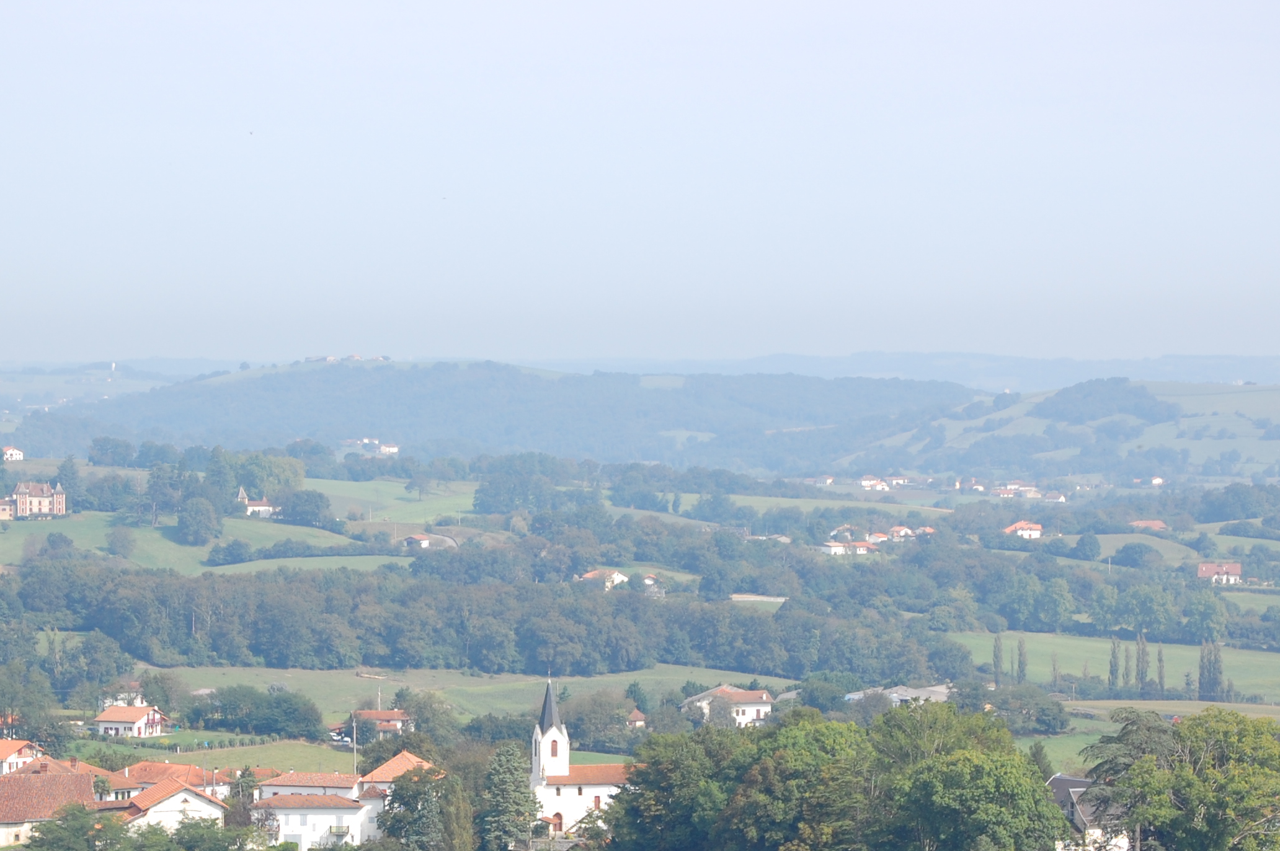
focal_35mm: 153
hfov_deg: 13.4
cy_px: 618
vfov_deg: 8.9
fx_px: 5436
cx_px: 537
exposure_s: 1/400
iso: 200
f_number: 7.1
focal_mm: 70
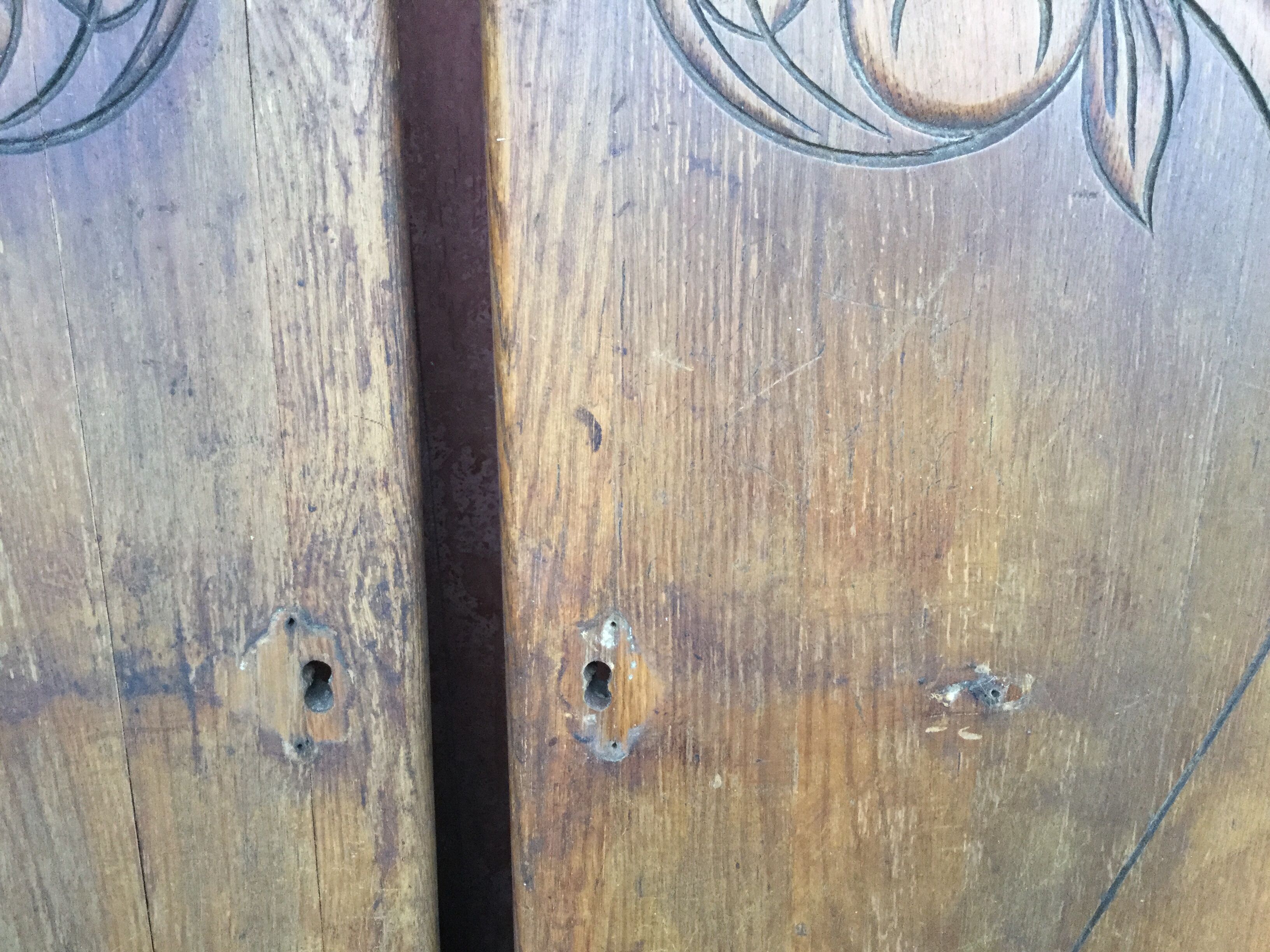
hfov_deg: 58.4
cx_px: 635
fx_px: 1137
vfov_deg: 45.4
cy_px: 476
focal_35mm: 31
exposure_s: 1/33
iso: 160
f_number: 2.4
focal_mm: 3.3
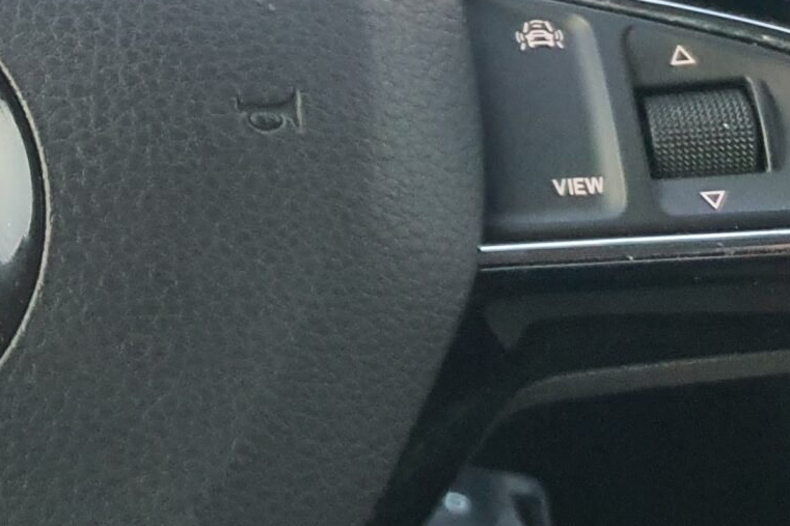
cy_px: -94
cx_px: -271
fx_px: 1996
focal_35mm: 91
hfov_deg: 20.3
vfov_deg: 14.6
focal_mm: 4.3
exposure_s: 1/50
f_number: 1.5
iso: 500
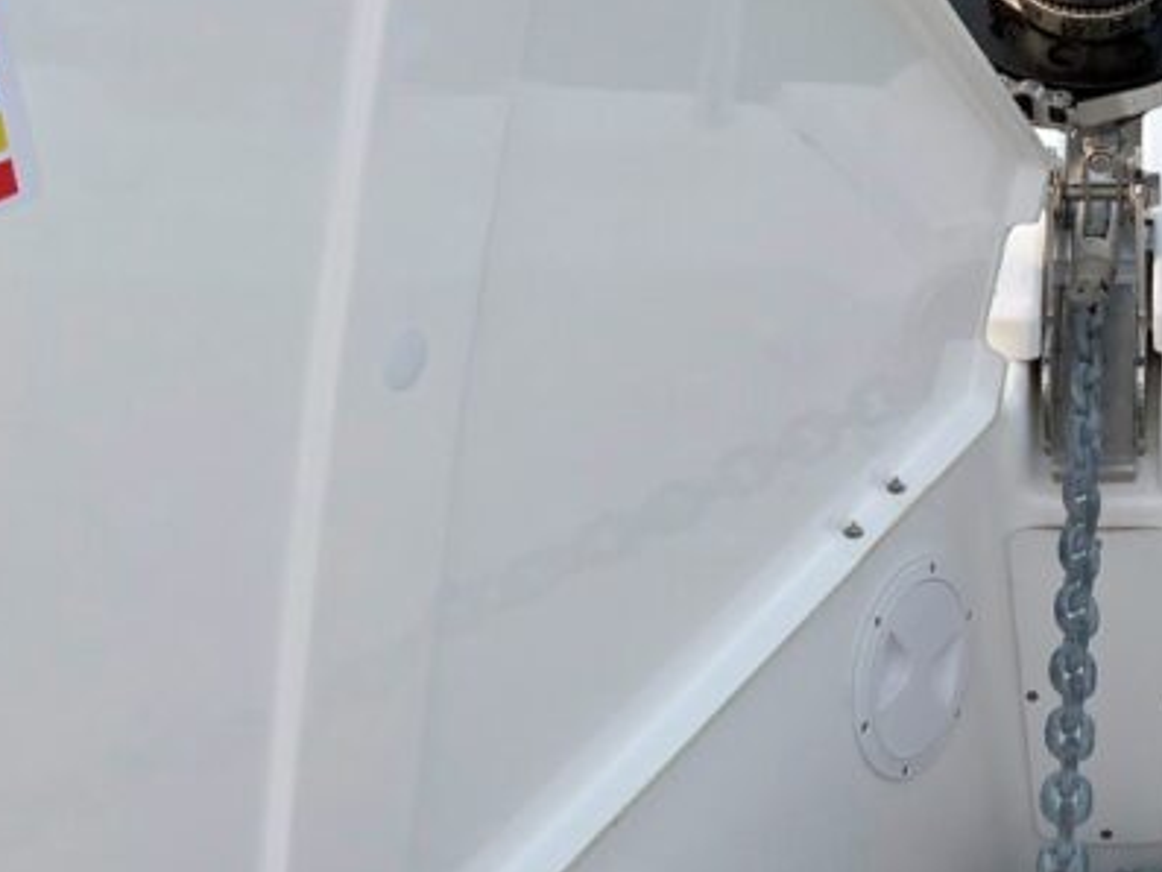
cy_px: 784
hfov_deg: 27.2
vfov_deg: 21.5
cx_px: 1180
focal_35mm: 67
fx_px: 2250
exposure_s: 1/484
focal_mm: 5.7
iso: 50
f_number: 1.5
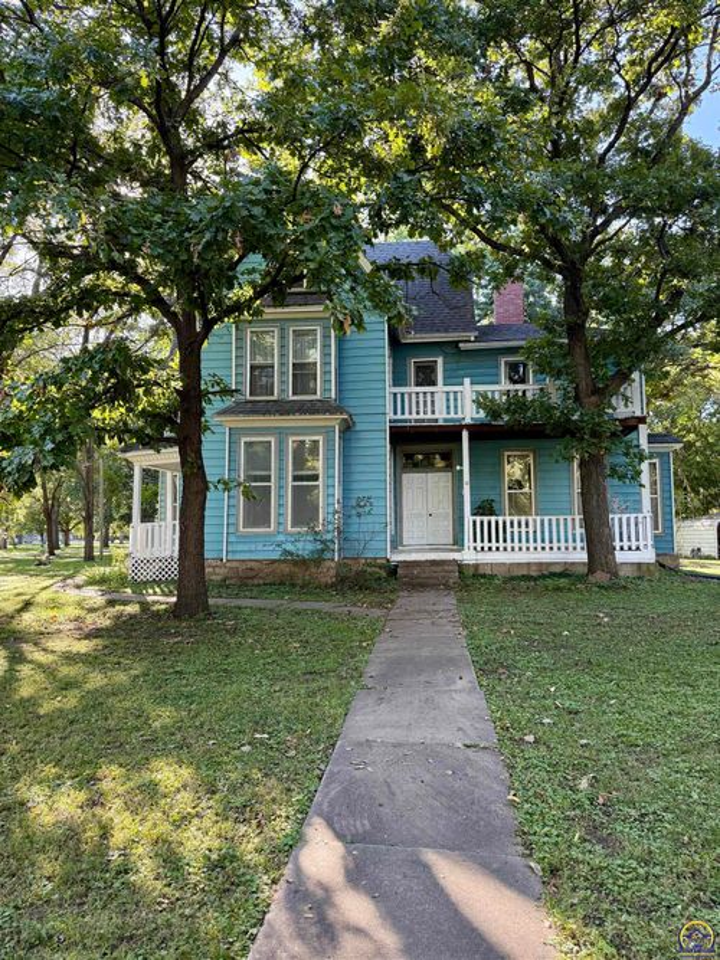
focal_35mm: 24
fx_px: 666
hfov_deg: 56.8
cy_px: 480
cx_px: 360
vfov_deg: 71.6
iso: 125
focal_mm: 6.76
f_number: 1.78
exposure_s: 1/238
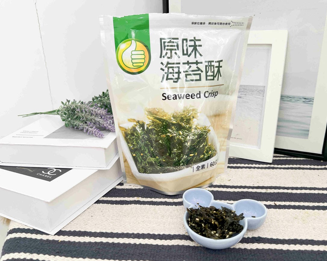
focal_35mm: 28
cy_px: 130
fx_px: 271
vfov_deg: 51.5
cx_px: 176
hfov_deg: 62.1
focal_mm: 5.7
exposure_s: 1/160
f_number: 1.5
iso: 40
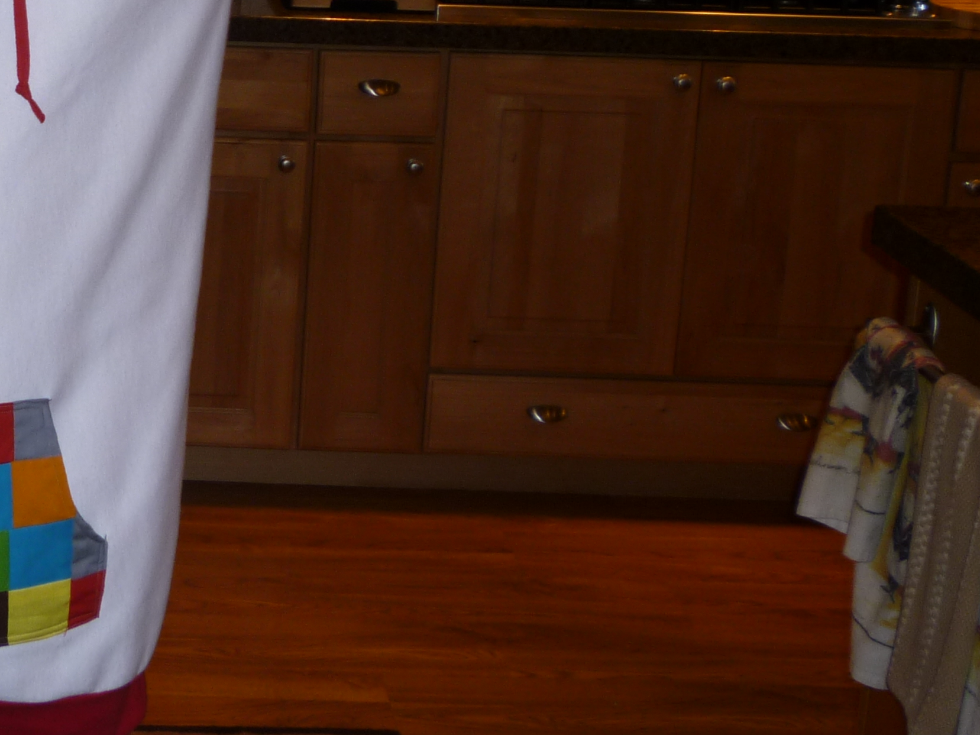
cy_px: 112
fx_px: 1982
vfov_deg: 20.7
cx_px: 49
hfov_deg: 26.6
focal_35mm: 70
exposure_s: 1/30
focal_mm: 5.2
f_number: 3.3
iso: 100
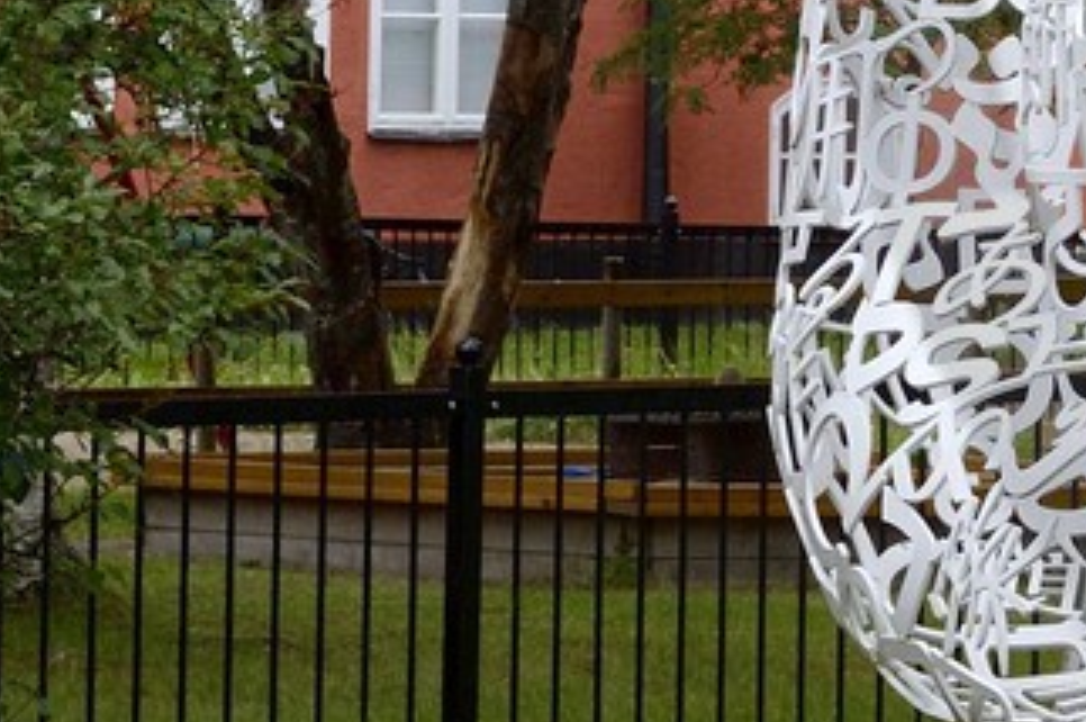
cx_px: 2182
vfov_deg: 3.9
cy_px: -226
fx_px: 10487
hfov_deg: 5.8
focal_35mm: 348
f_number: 13
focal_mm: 70
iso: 800
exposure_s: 1/160
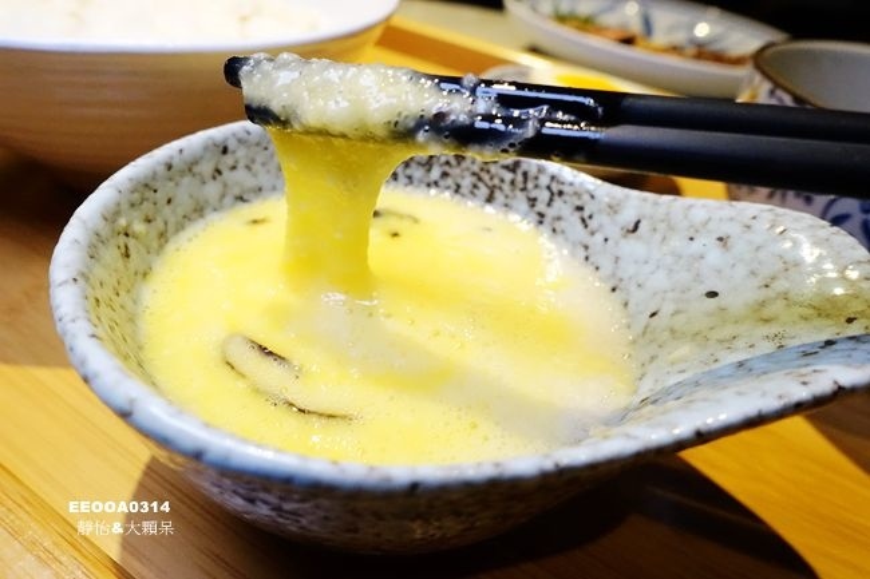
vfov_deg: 53.1
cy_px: 290
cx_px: 435
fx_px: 580
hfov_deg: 73.8
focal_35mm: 24
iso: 3200
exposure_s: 1/100
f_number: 4
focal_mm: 8.8
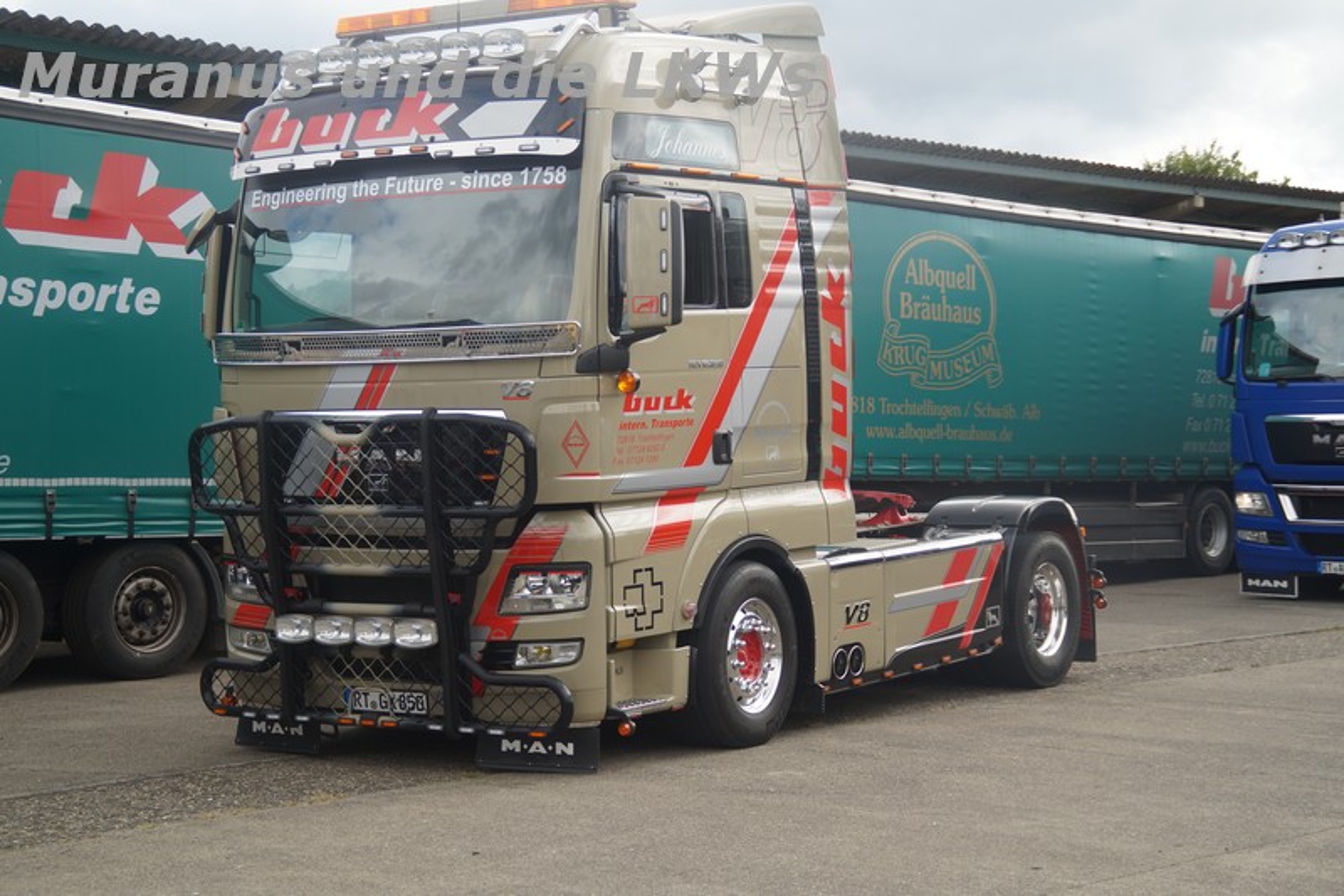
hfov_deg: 33.4
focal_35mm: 60
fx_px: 2239
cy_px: 448
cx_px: 672
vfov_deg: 22.6
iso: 100
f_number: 5
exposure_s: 1/200
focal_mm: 40
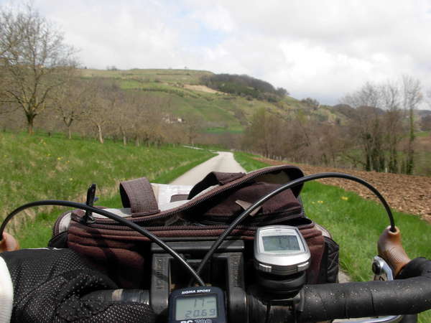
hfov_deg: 49.0
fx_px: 473
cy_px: 162
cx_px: 216
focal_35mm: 38
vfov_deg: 37.7
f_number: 4.9
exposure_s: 1/373
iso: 79
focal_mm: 6.3
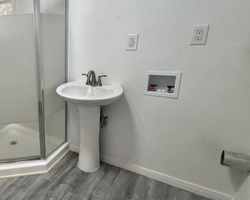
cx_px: 30
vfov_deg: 58.8
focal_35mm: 24
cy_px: 103
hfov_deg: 60.7
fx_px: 178
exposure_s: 1/120
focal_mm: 1.57
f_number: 1.8
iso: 80
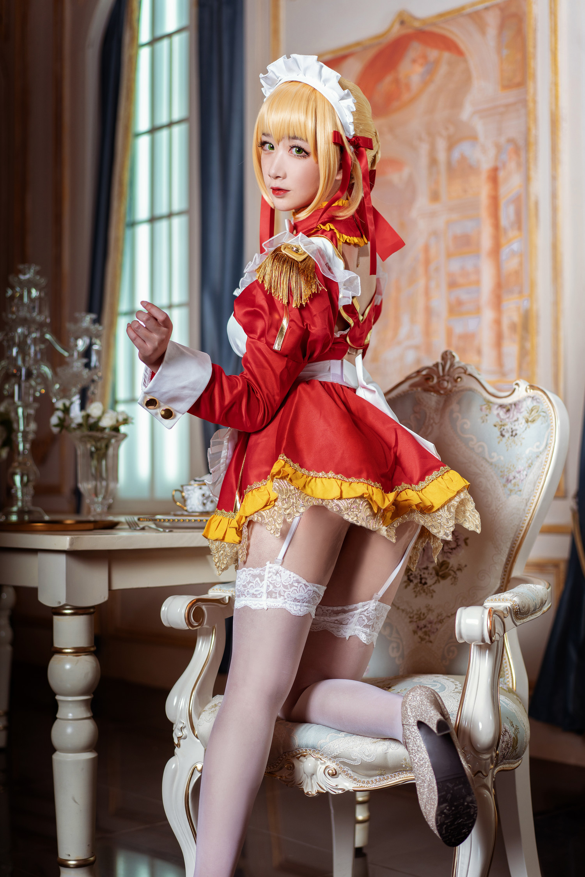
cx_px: 292
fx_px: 1340
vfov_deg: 36.2
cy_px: 438
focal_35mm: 55
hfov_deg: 24.6
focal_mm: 55
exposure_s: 1/200
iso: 250
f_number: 2.5
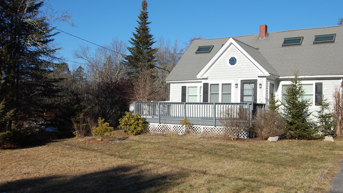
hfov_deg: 52.8
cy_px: 99
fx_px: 346
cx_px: 172
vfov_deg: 31.2
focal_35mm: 38
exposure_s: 1/400
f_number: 10
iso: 200
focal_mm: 24
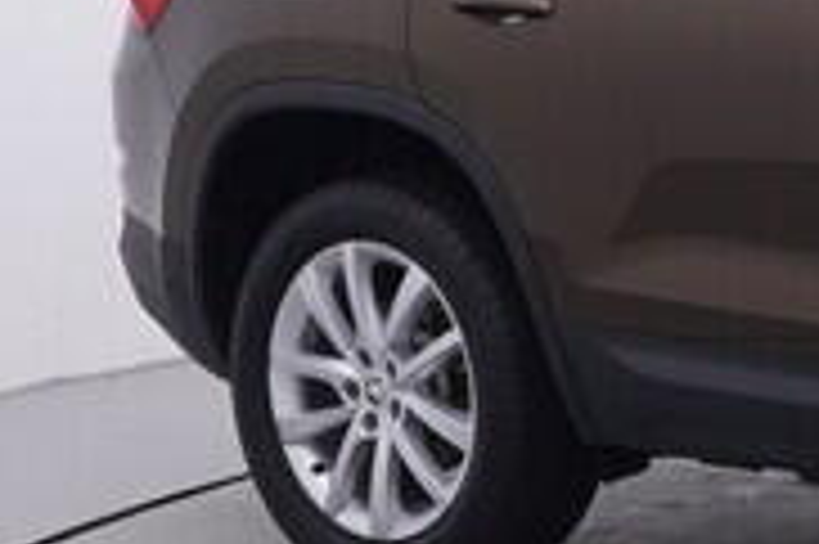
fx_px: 2882
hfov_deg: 14.4
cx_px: 1431
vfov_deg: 10.8
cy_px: 184
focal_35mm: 127
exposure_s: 1/80
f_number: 5
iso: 200
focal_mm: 15
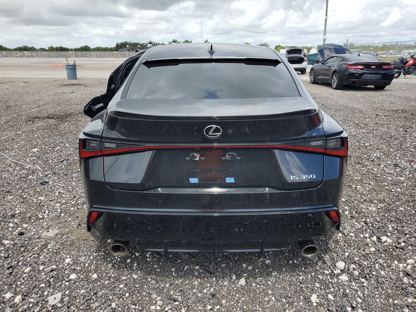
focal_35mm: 26
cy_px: 156
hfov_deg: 67.3
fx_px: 312
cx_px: 208
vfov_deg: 53.1
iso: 50
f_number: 1.5
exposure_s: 1/2000
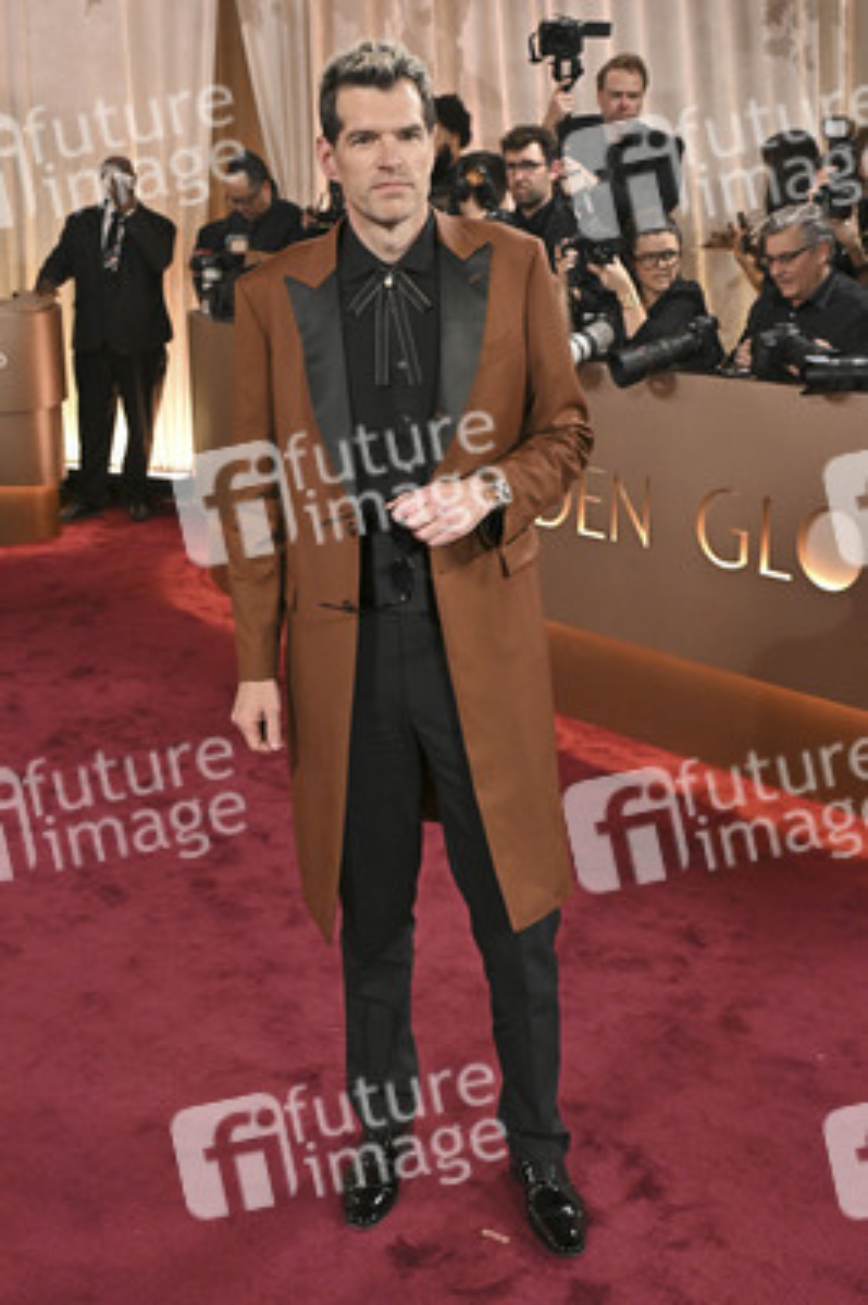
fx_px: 1377
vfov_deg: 50.7
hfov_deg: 35.0
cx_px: 434
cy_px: 652
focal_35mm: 38
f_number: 5.6
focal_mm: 38
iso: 2500
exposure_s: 1/320
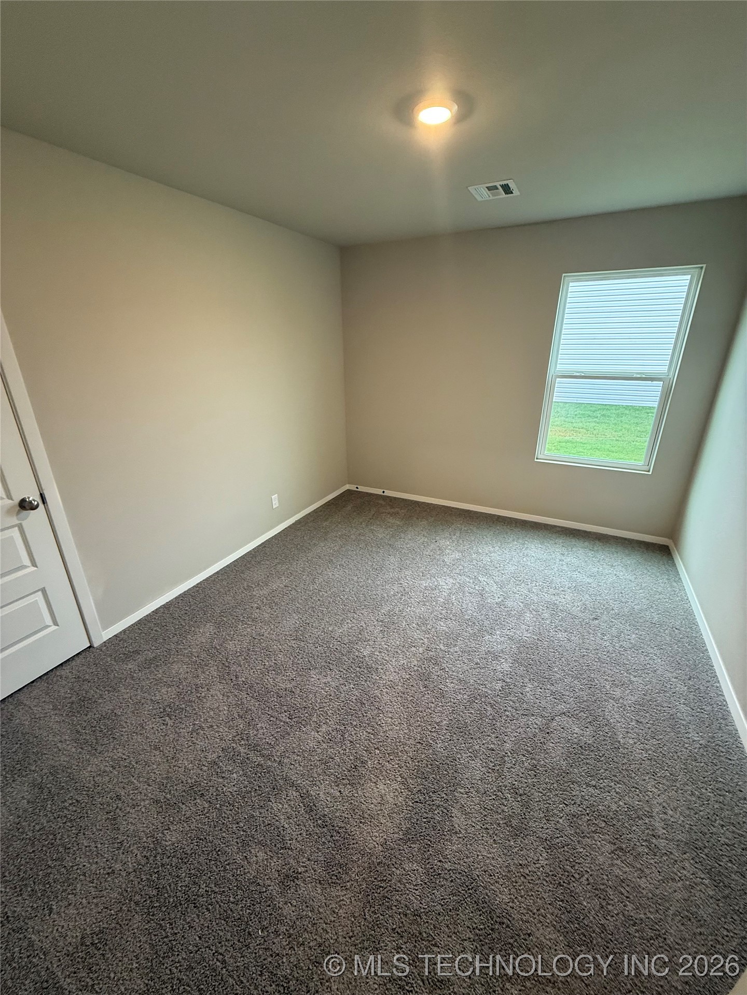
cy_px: 498
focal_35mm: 14
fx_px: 403
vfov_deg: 102.1
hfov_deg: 85.7
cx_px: 374
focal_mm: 2.22
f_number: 2.2
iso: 250
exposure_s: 1/60
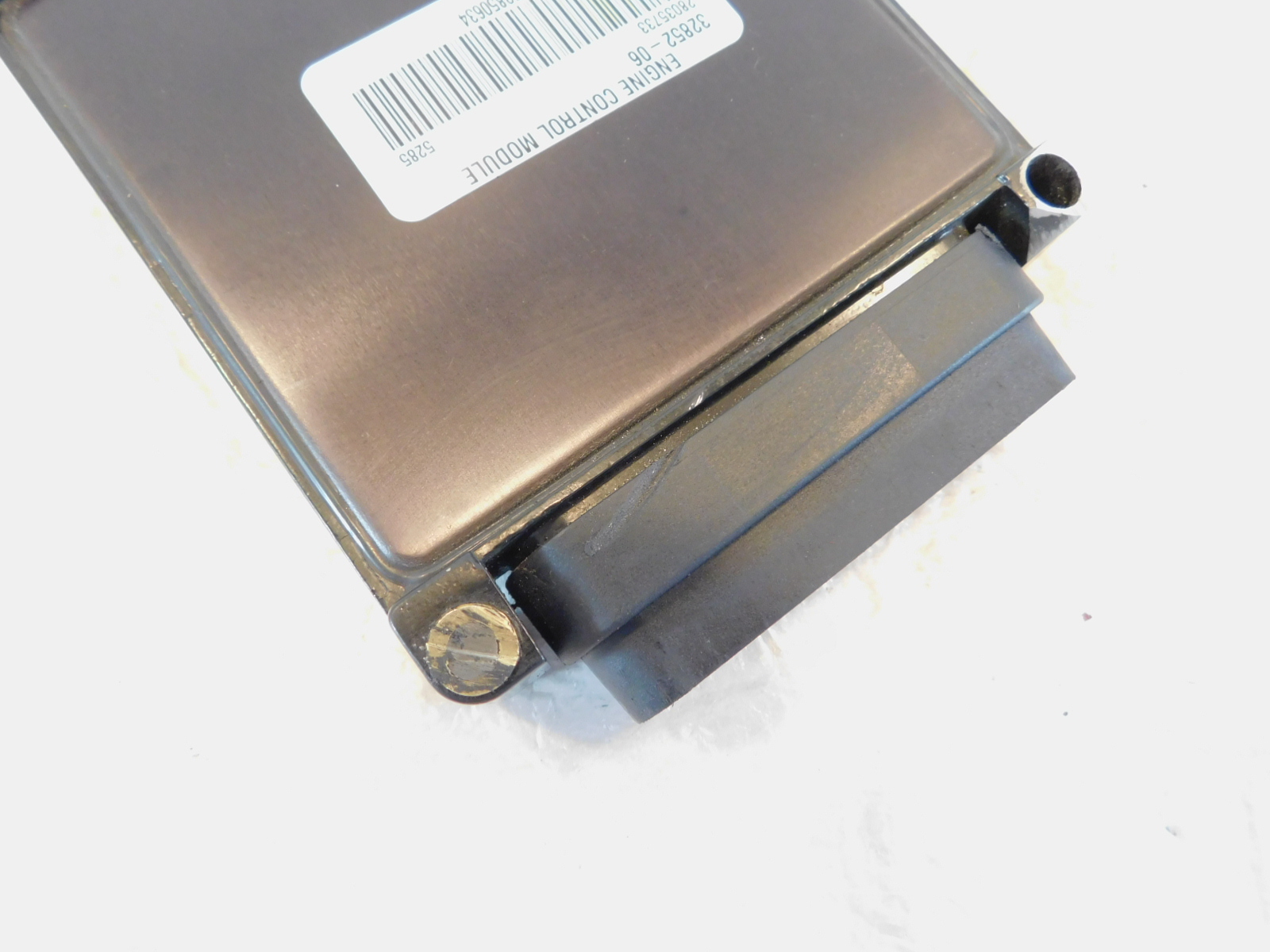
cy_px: 476
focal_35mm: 23
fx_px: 844
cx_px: 635
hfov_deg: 73.9
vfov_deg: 58.9
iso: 400
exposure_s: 1/25
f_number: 3
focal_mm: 4
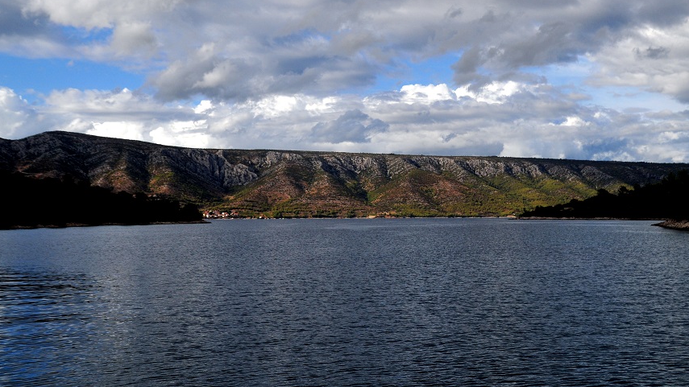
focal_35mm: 44
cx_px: 384
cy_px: 167
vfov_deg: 27.1
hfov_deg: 46.3
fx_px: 804
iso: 250
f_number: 6.3
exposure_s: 1/2000
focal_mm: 24
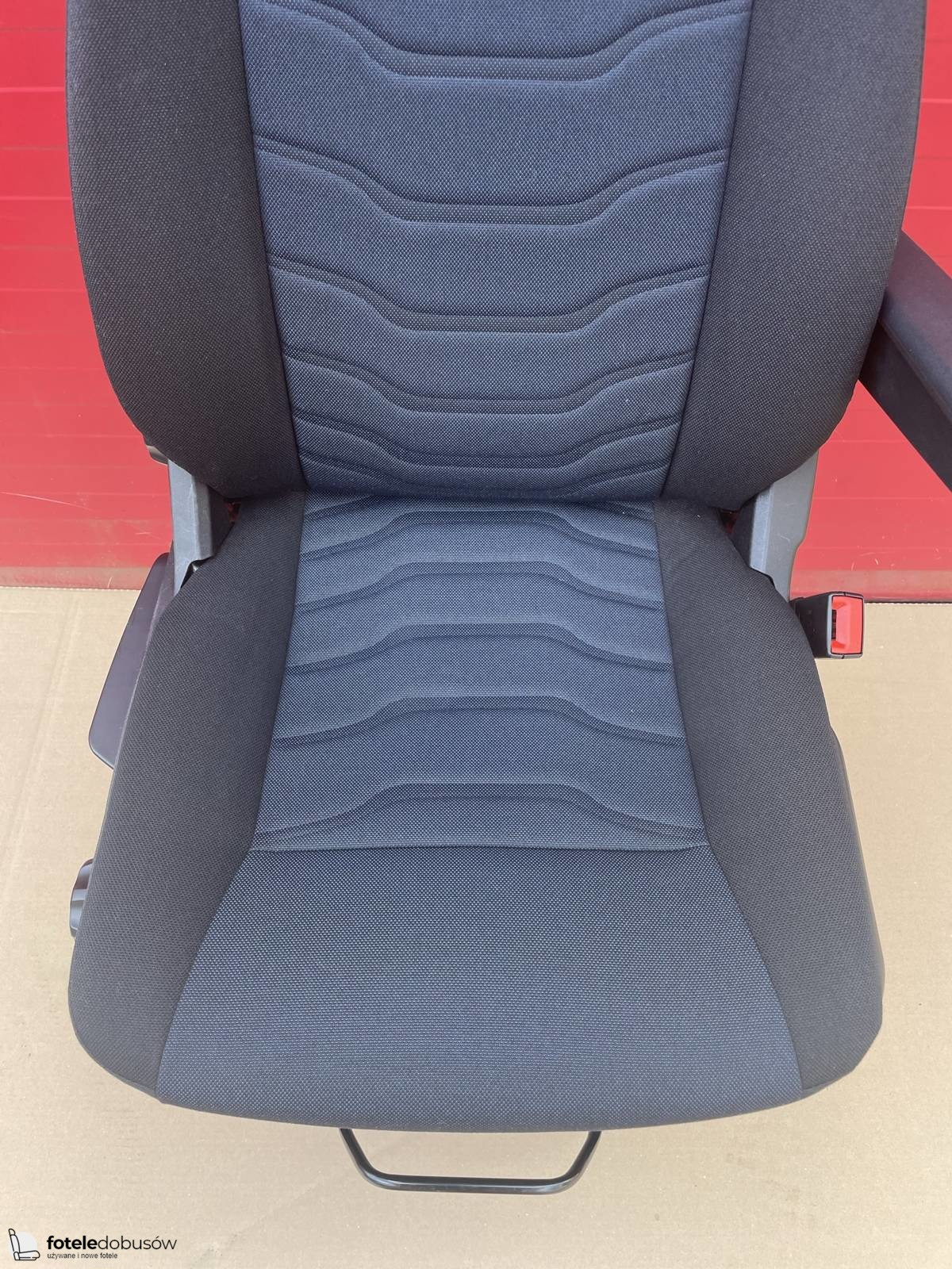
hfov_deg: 53.1
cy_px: 634
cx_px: 476
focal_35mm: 26
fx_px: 953
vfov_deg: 67.3
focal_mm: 4.2
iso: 32
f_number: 1.6
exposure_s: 1/125
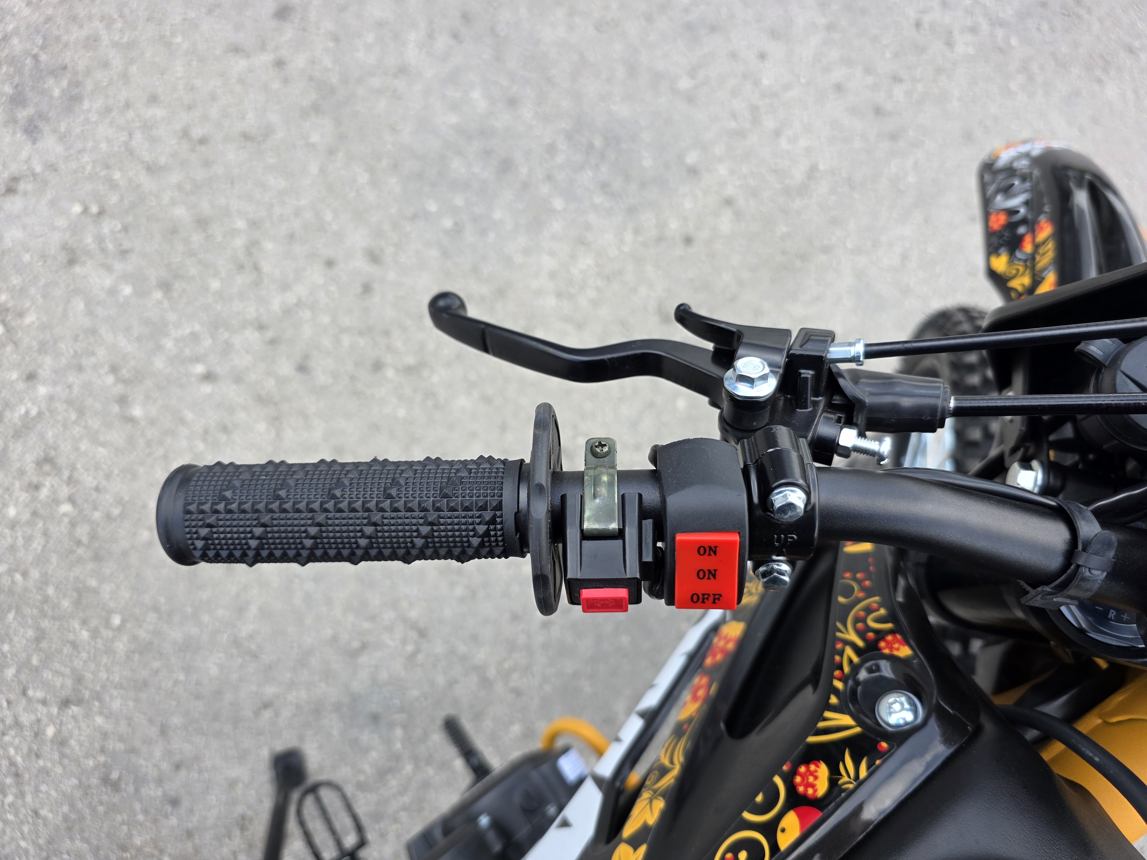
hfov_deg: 73.9
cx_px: 574
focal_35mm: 23
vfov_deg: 58.9
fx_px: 762
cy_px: 430
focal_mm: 6.3
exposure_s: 1/359
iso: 40
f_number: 1.7
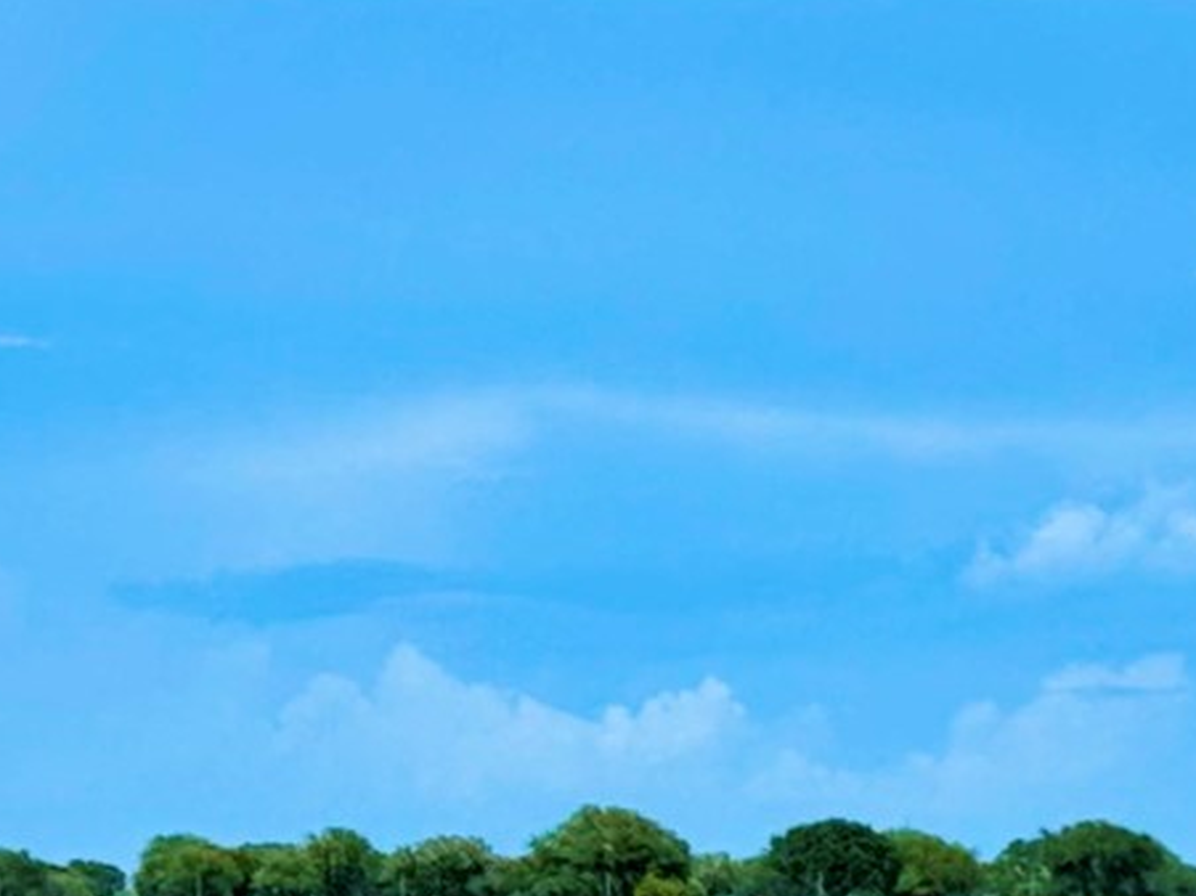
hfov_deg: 9.1
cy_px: 830
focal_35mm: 218
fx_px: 7530
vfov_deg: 6.8
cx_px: 636
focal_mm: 6.76
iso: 64
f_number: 1.78
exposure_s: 1/7092
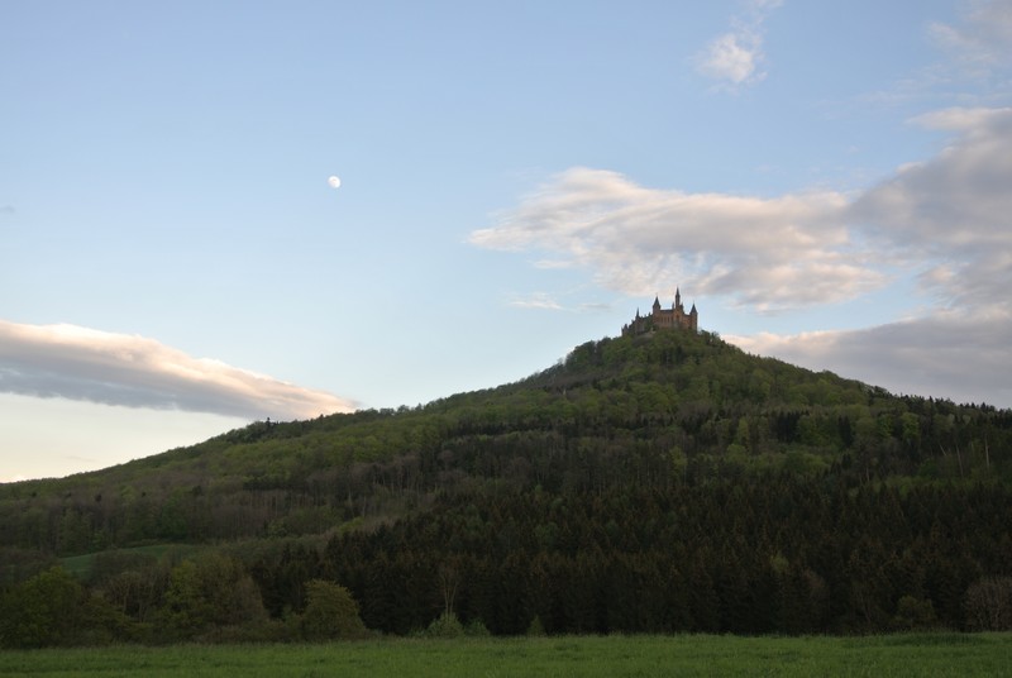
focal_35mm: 44
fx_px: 1239
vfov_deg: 30.6
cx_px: 506
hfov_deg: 44.4
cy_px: 339
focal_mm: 16.3
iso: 100
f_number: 4.2
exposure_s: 1/200
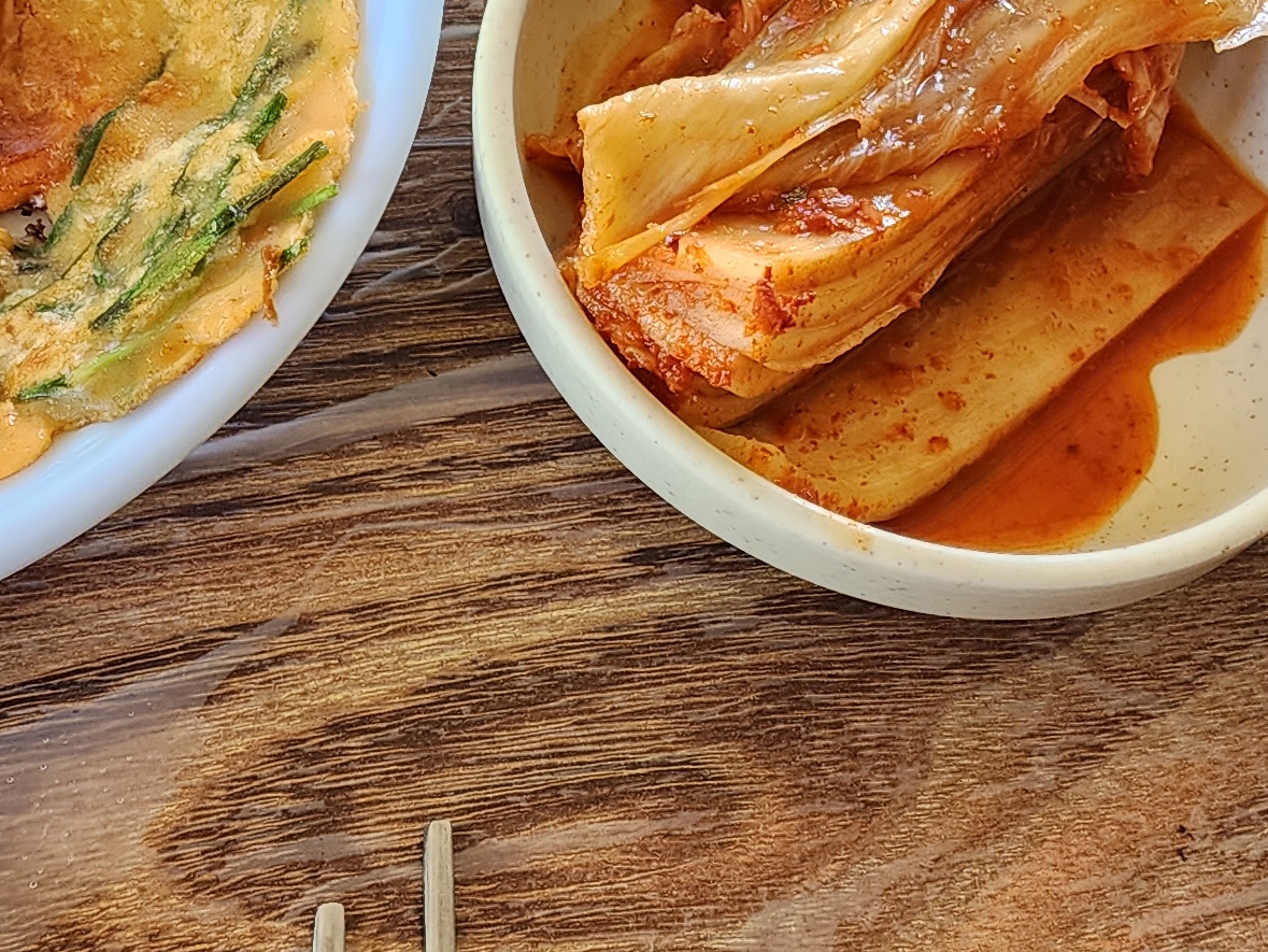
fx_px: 2858
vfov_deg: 18.8
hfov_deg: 25.0
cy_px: 262
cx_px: 694
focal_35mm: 78
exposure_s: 1/120
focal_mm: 6.4
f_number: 1.8
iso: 160
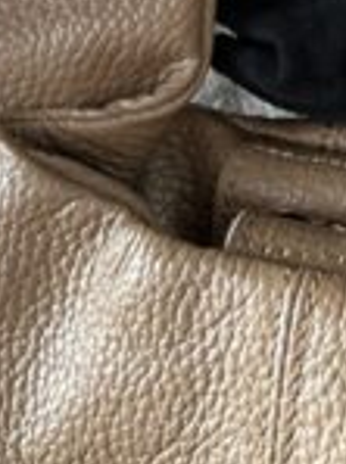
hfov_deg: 9.7
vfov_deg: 13.4
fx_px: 1874
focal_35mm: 140
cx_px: 748
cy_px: -221
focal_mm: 5.7
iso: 100
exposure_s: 1/121
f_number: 1.5
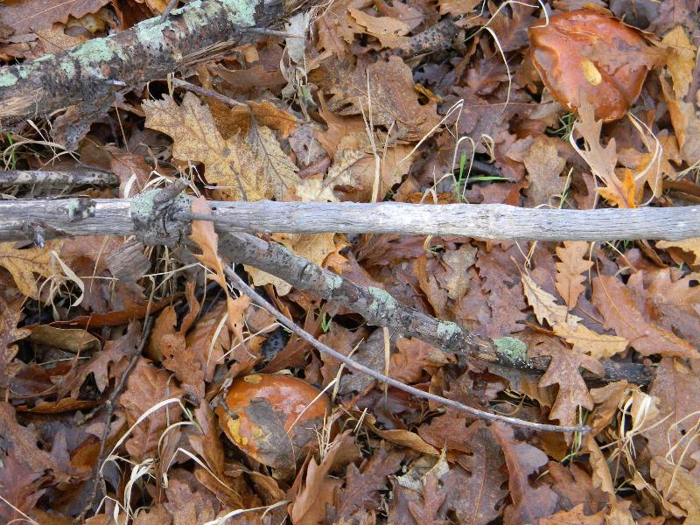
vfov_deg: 17.8
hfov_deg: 23.6
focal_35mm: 83
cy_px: 262
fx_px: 1678
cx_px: 350
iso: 288
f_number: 4.5
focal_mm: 15.1
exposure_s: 1/30
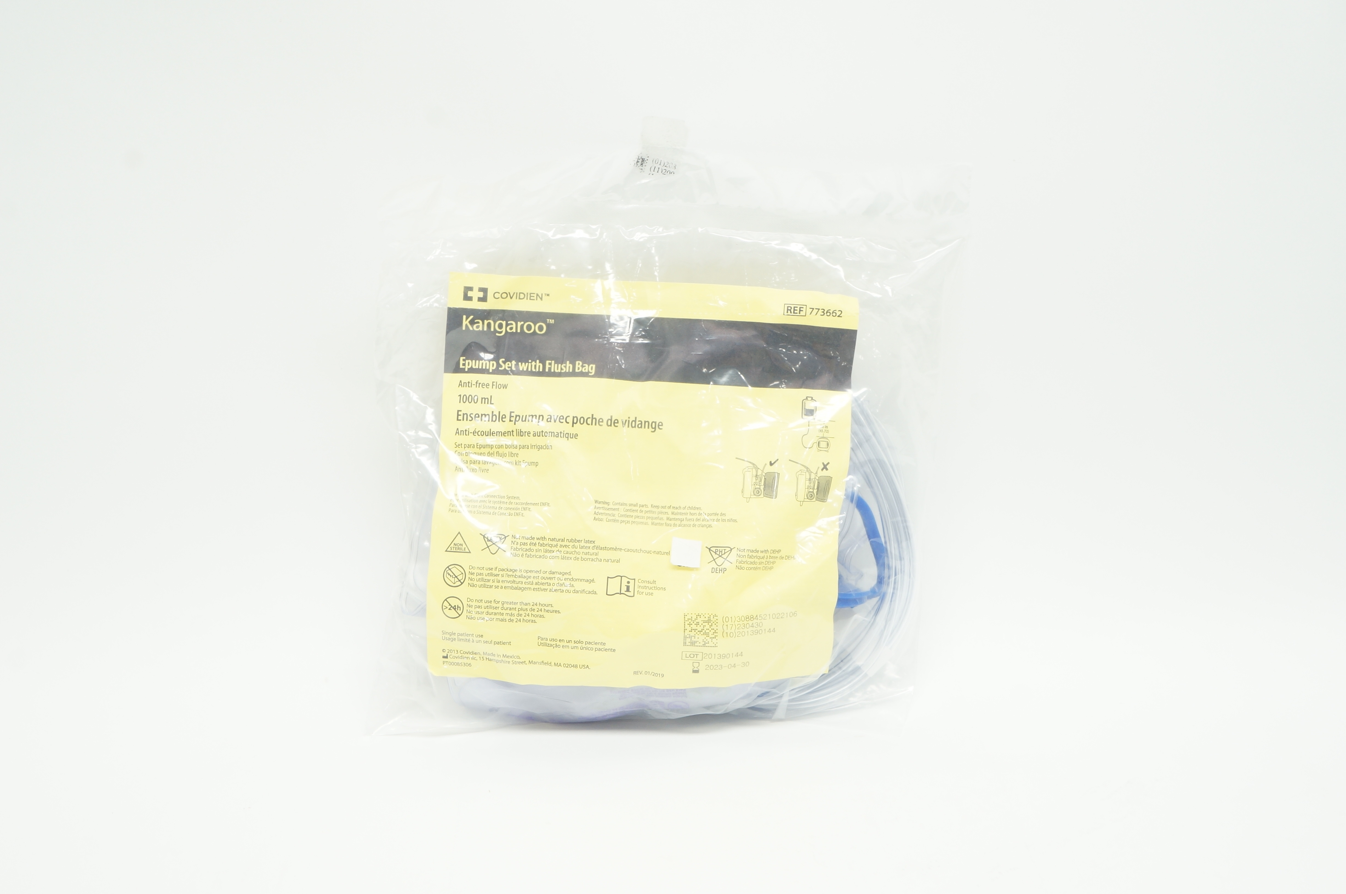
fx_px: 1681
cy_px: 447
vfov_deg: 29.8
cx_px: 673
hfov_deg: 43.6
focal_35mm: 45
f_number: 10
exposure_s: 1/15
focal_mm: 30
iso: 400
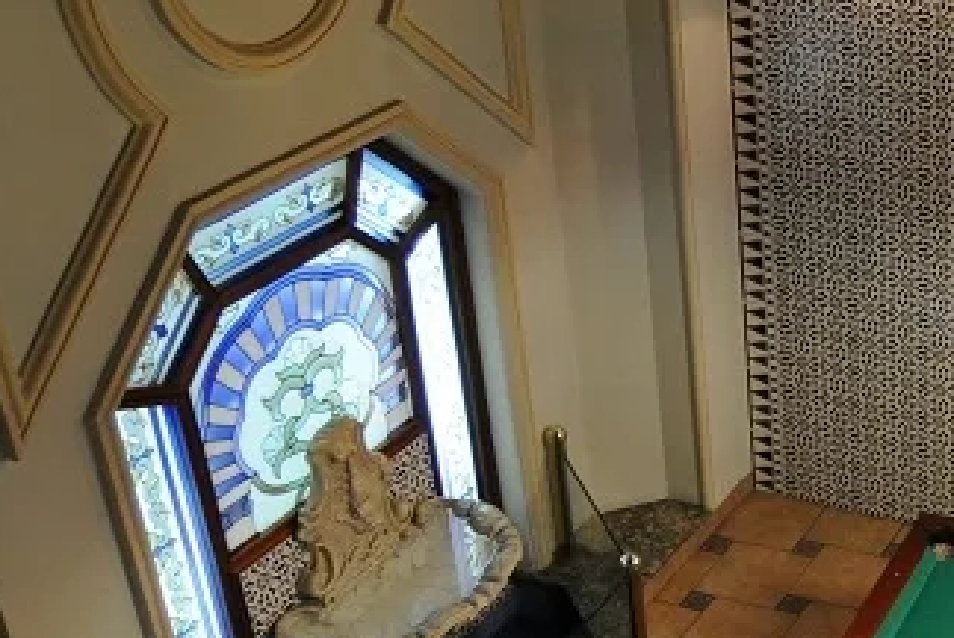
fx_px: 1512
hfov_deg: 29.6
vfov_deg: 23.8
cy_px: 344
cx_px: 1173
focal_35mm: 57
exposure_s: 1/13
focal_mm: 12
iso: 400
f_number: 4
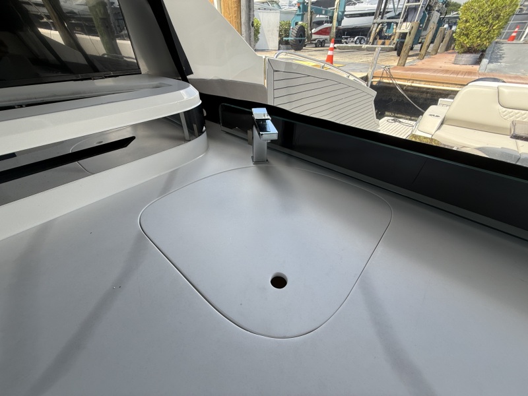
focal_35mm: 14
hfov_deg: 102.1
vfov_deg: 85.7
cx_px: 264
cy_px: 198
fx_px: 214
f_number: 2.2
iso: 50
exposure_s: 1/257
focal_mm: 2.22
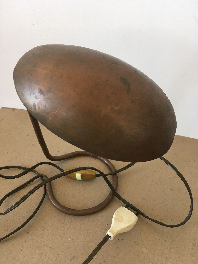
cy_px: 132
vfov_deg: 61.7
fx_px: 221
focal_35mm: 29
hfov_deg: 48.2
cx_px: 99
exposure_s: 1/33
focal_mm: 4.15
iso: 40
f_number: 2.2
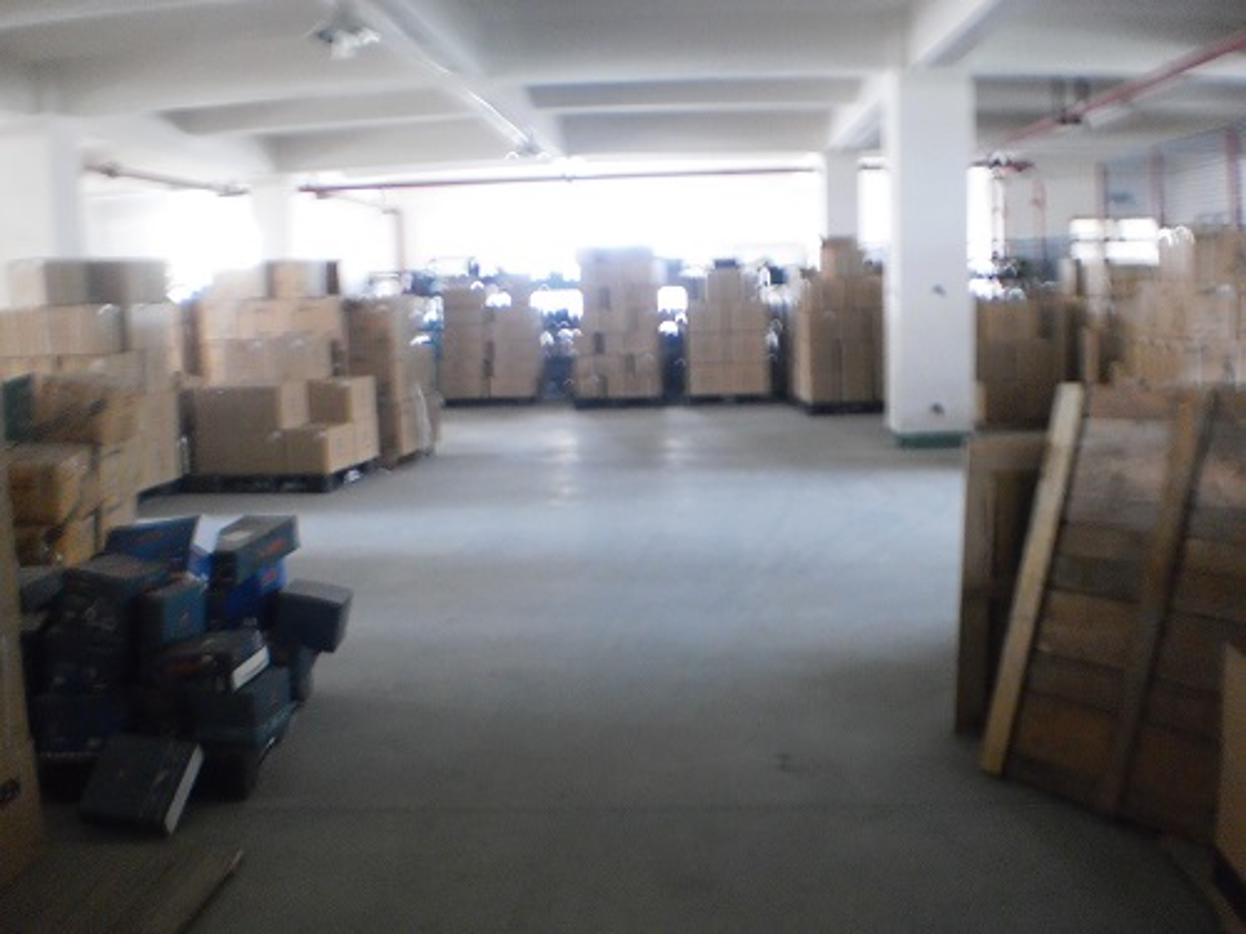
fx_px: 1296
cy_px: 467
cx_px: 623
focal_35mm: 36
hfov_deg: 51.4
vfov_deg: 39.7
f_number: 3.1
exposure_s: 1/15
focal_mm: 6.3
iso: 500
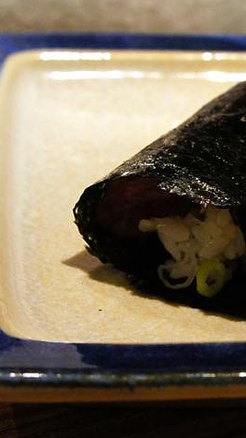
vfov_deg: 28.6
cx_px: 201
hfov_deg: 16.2
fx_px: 859
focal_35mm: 74
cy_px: 213
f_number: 8
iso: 3200
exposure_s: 1/40
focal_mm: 28
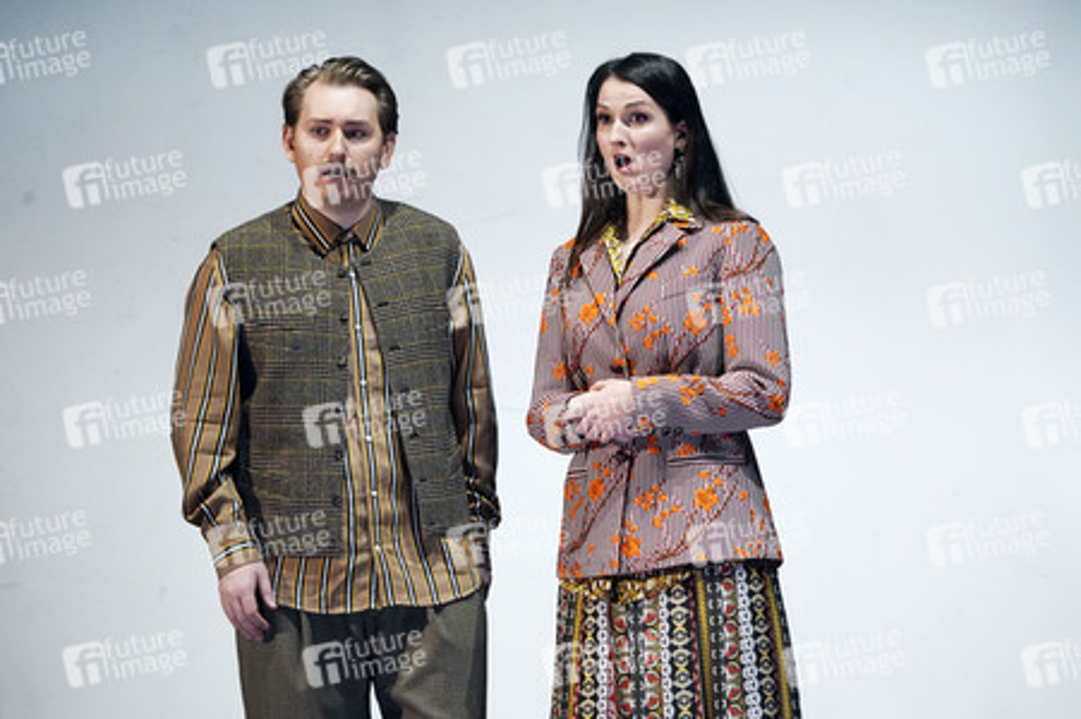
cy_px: 360
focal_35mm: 376
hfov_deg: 5.5
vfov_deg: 3.7
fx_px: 11282
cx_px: 540
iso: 3200
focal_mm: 376
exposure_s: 1/160
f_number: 6.3
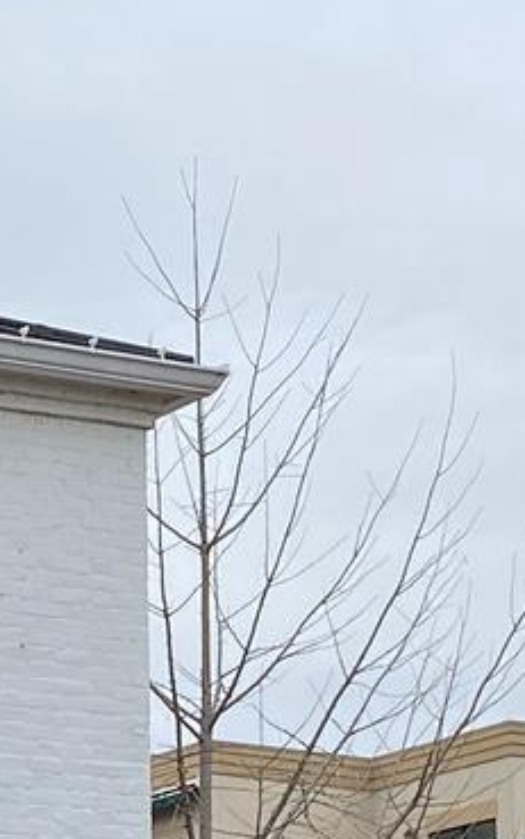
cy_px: 921
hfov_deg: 8.6
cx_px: 84
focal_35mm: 153
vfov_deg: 13.4
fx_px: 3498
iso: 32
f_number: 1.8
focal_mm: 4.25
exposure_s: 1/1157
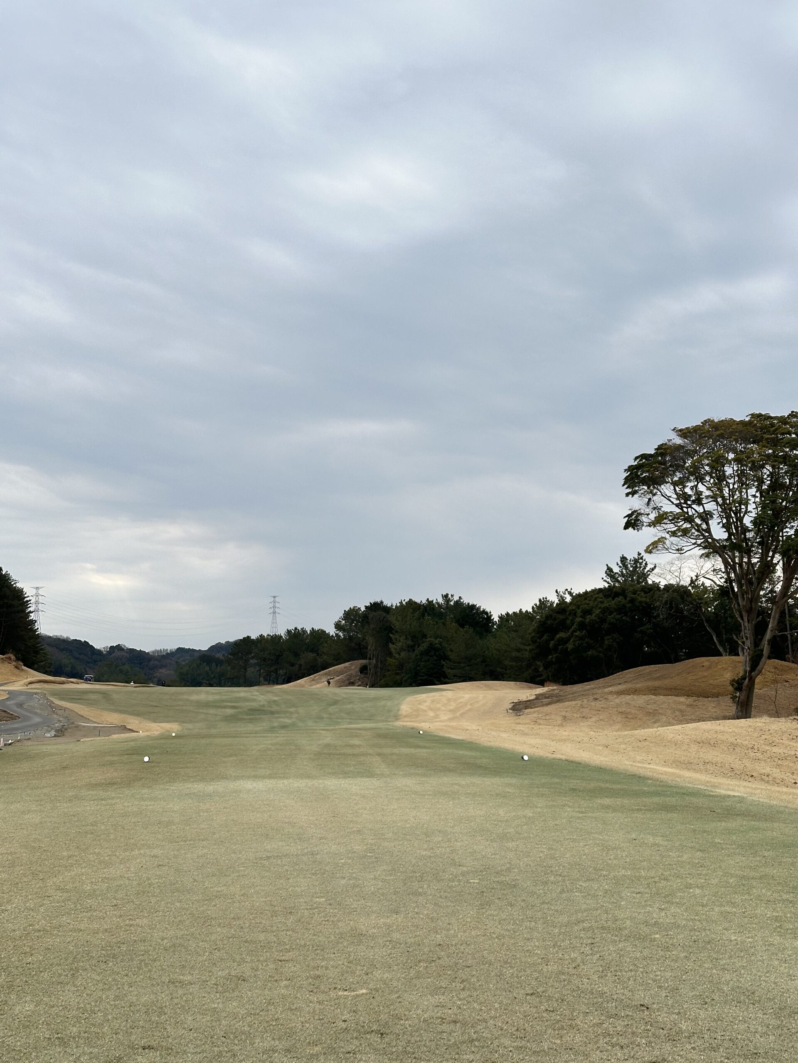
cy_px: 532
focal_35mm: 48
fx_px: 1475
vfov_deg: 39.7
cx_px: 399
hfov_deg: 30.3
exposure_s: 1/1848
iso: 64
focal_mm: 6.86
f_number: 1.78
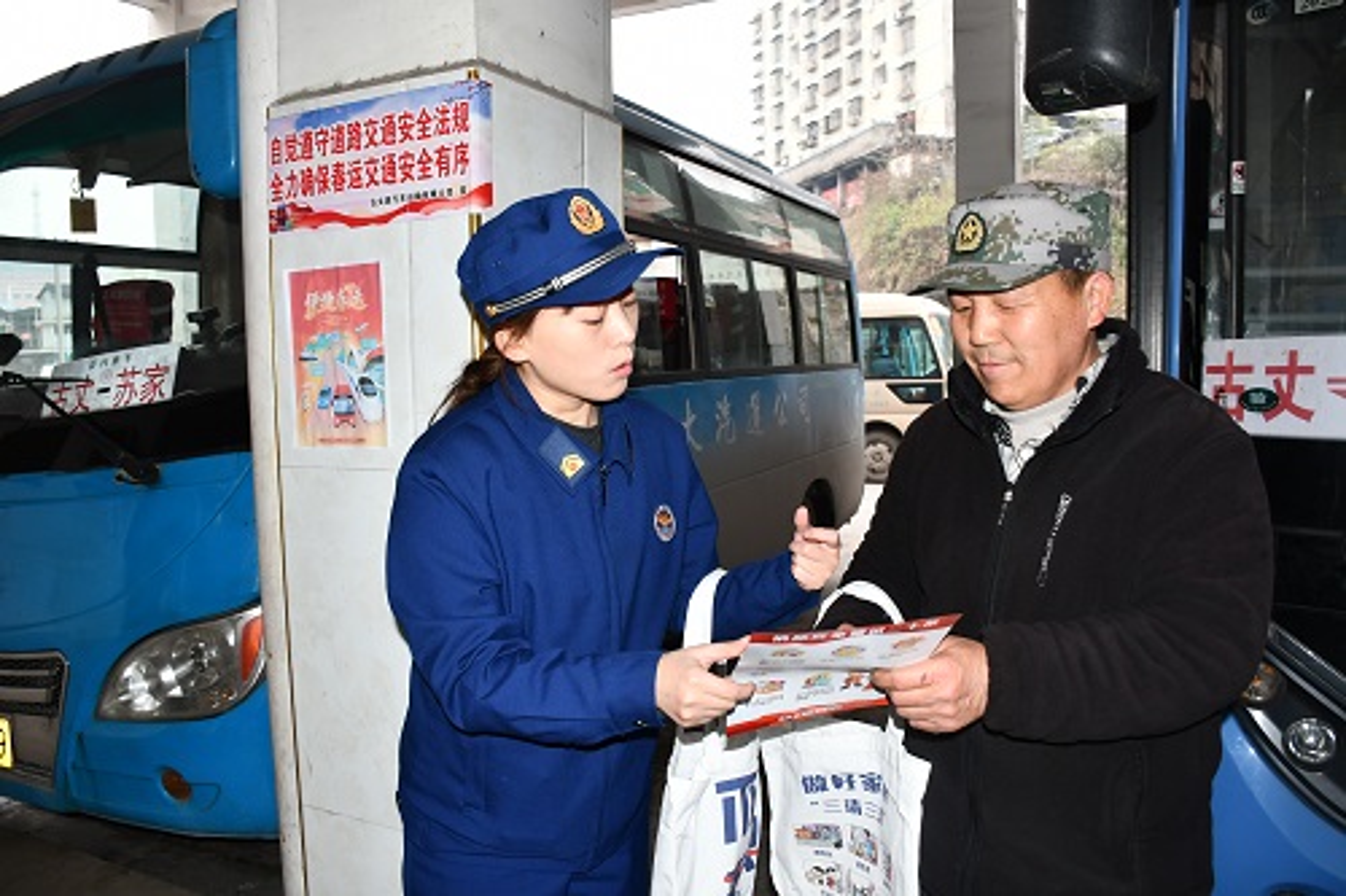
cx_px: 673
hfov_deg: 67.4
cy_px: 448
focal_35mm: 27
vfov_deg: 47.9
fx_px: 1009
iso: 500
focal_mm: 18
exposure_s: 1/60
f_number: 4
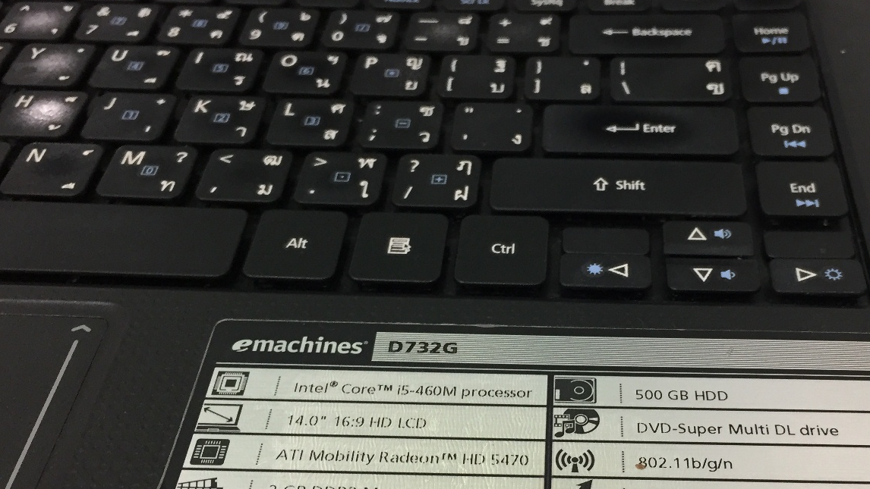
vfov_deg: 26.4
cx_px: 542
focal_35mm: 45
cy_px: 332
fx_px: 1038
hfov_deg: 45.1
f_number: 2.2
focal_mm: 4.15
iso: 125
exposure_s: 1/33
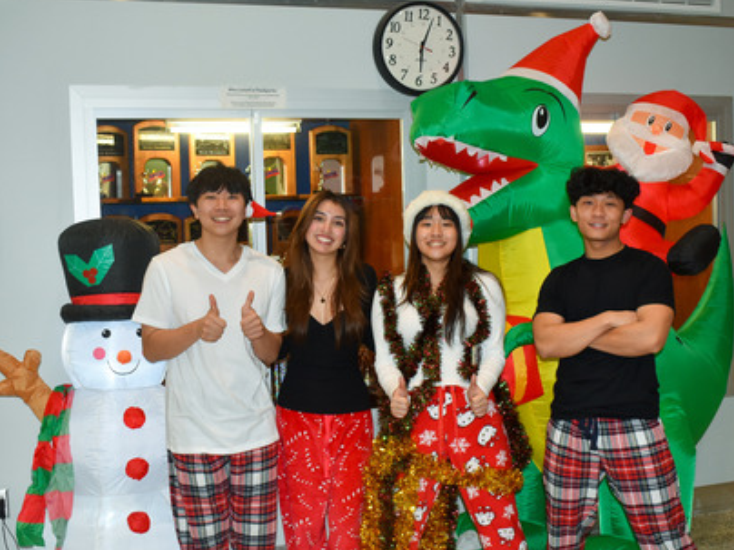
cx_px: 362
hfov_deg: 39.7
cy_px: 297
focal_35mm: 48
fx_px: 1018
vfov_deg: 30.3
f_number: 5
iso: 800
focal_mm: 24
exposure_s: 1/100
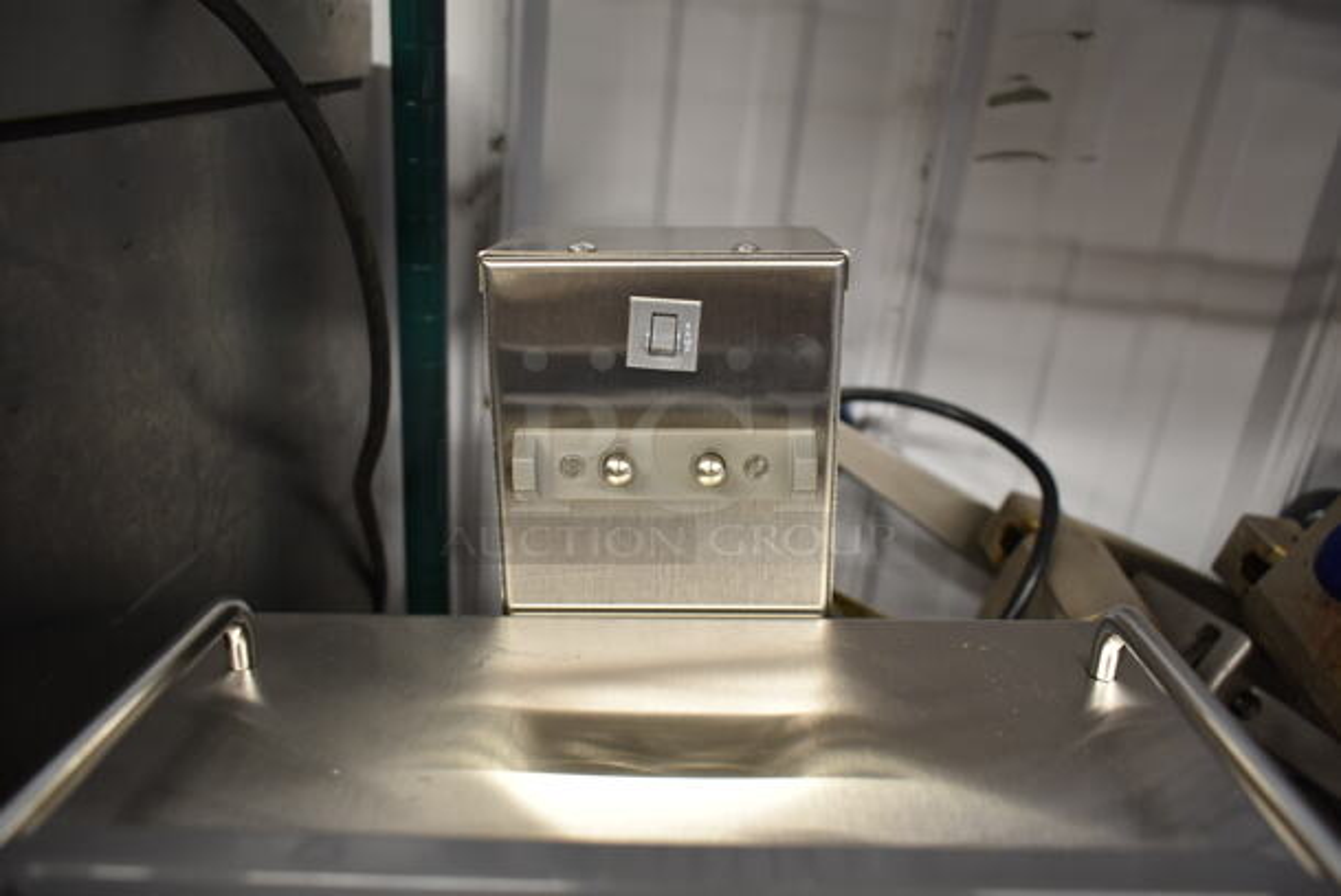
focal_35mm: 27
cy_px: 448
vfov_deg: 48.0
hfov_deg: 67.3
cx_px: 670
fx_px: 1007
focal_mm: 18
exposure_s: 1/30
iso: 400
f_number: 3.5
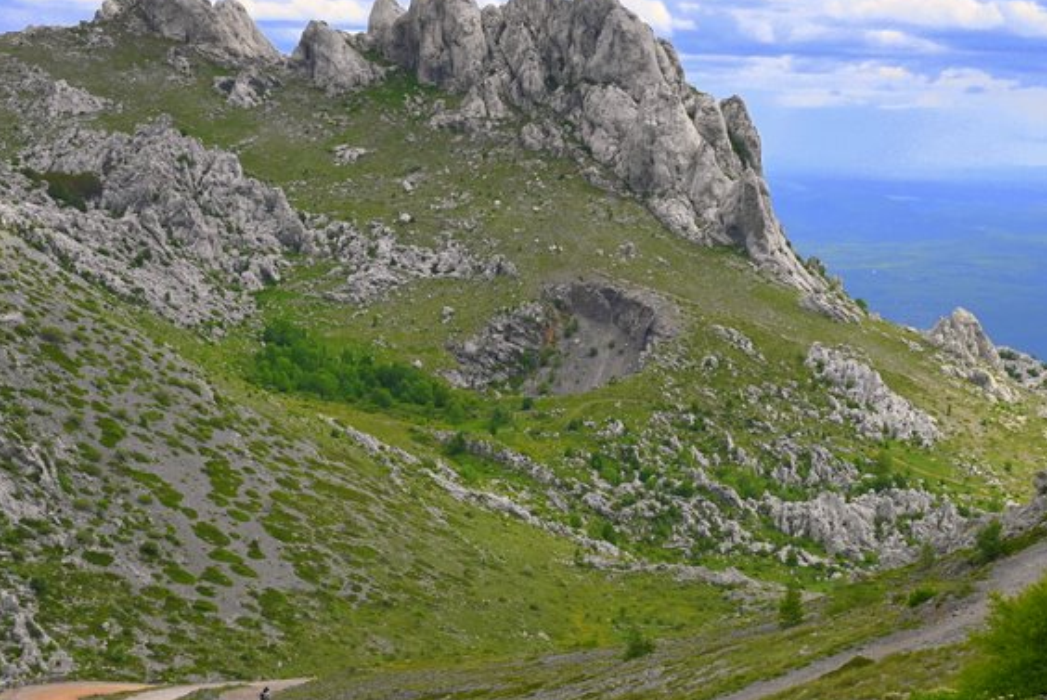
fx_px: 2291
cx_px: 583
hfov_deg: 25.7
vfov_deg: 17.3
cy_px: 230
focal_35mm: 79
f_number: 7.1
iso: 100
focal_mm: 37
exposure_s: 1/400
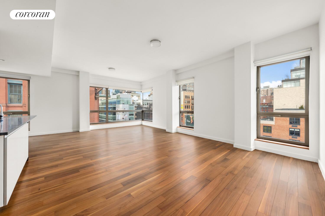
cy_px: 108
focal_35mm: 14
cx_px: 162
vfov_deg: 81.2
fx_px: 126
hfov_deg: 104.3
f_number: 22
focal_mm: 14
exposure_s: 1/3
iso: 400
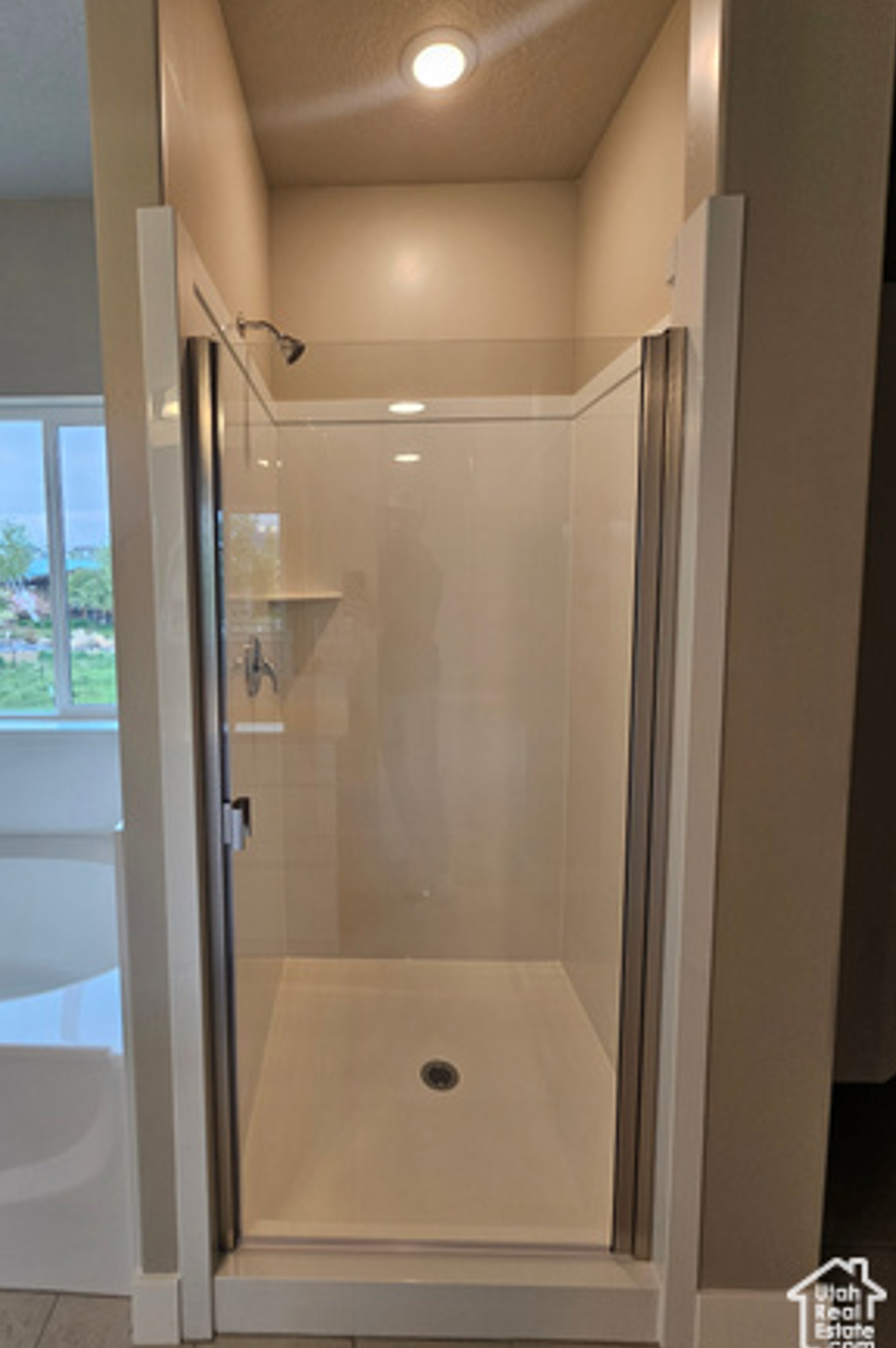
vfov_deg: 100.3
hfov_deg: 76.2
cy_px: 632
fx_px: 561
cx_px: 352
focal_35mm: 15
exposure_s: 1/60
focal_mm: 2.2
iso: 64
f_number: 2.2
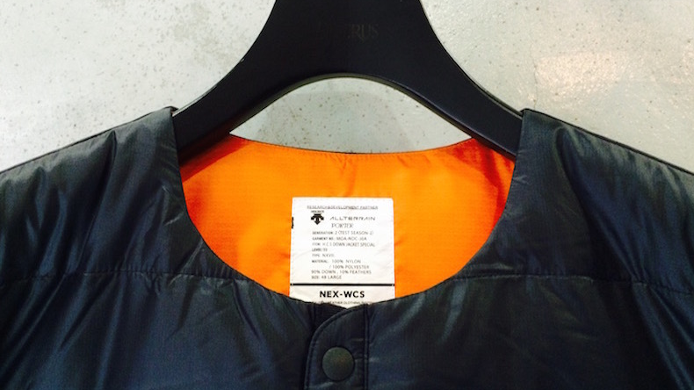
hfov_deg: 61.0
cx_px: 344
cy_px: 181
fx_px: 589
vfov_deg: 36.6
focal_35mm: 32
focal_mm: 4.15
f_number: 2.2
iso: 320
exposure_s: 1/30
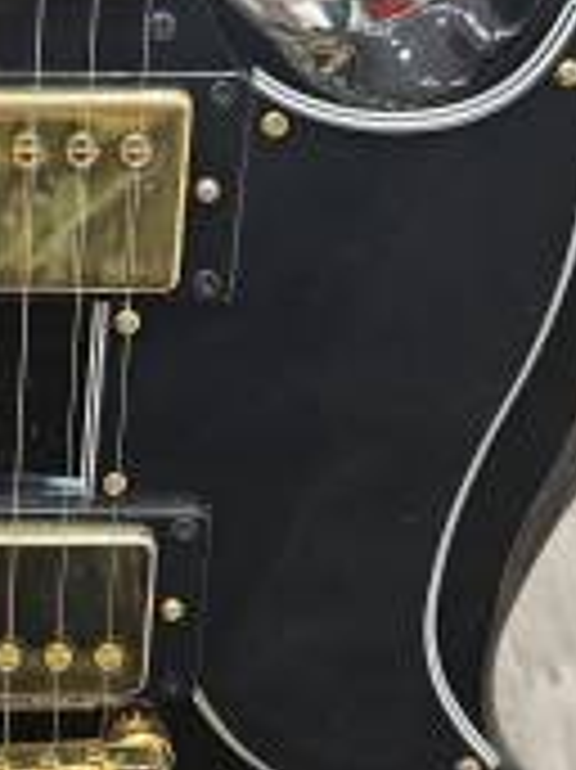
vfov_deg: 27.8
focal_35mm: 70
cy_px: 396
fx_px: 1555
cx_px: -99
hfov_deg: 19.8
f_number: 1.8
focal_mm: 5.4
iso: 500
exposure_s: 1/40
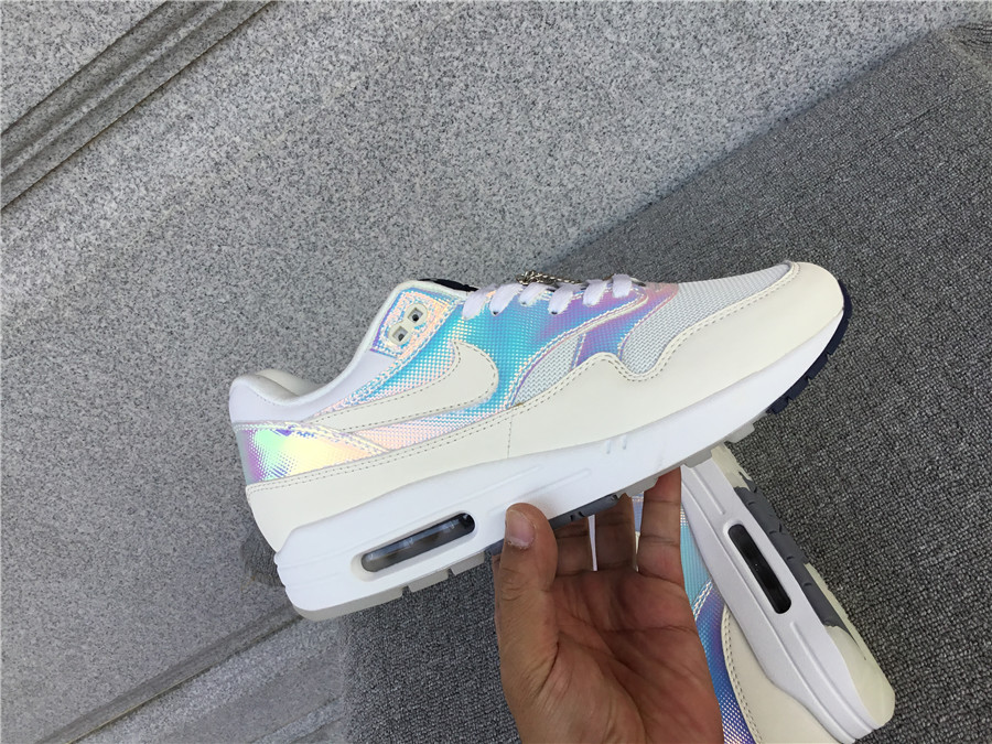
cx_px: 496
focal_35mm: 31
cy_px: 372
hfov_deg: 58.4
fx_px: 888
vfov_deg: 45.4
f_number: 2.4
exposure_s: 1/269
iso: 25
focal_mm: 3.3
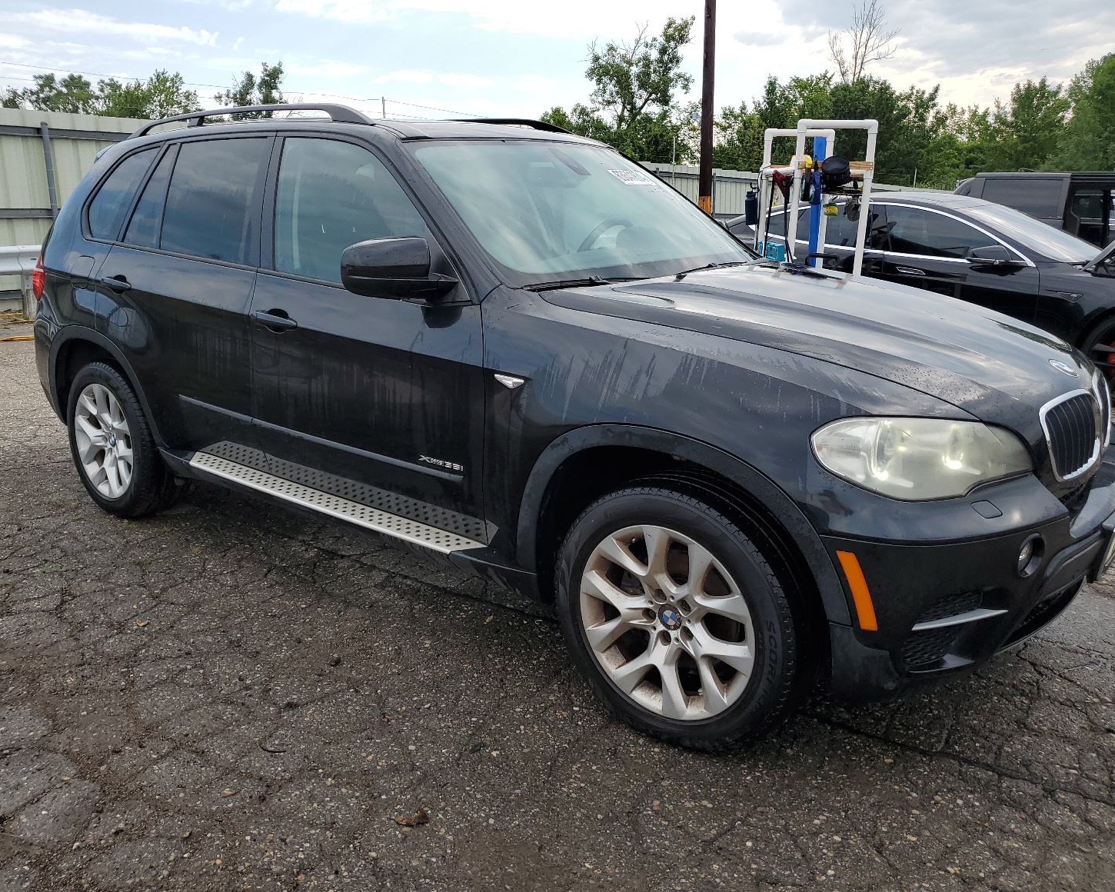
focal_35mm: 28
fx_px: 924
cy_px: 431
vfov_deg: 51.5
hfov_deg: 62.2
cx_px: 549
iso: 50
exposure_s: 1/1111
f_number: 1.5
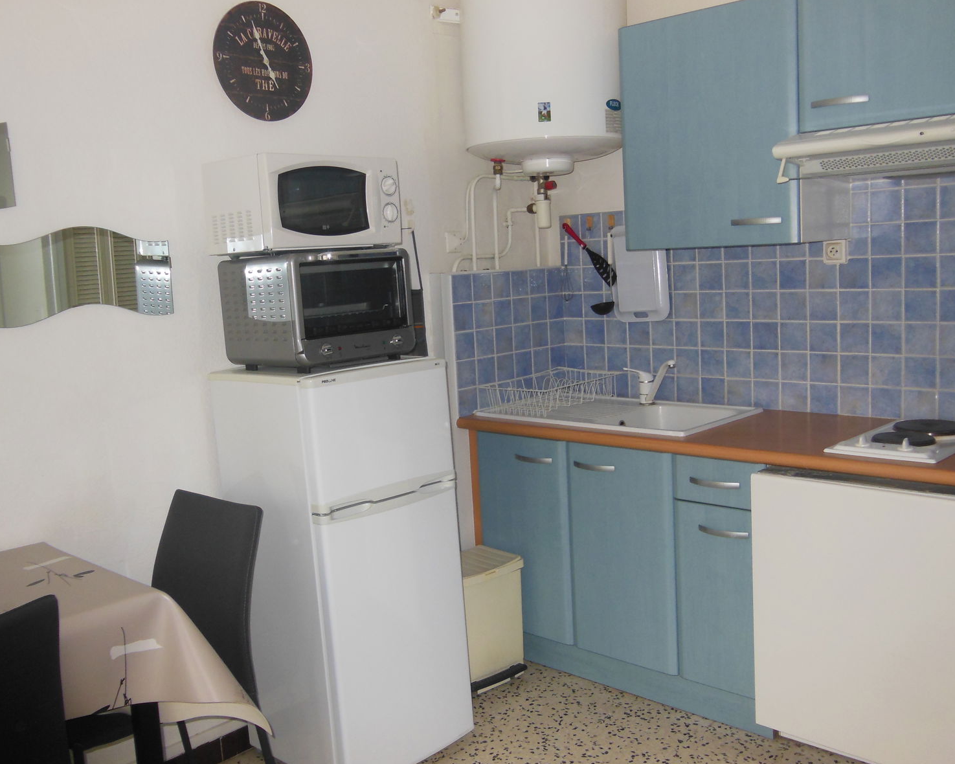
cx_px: 480
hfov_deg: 50.3
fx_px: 1018
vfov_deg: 41.2
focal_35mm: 36
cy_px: 382
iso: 320
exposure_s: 1/30
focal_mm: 6
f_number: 3.9
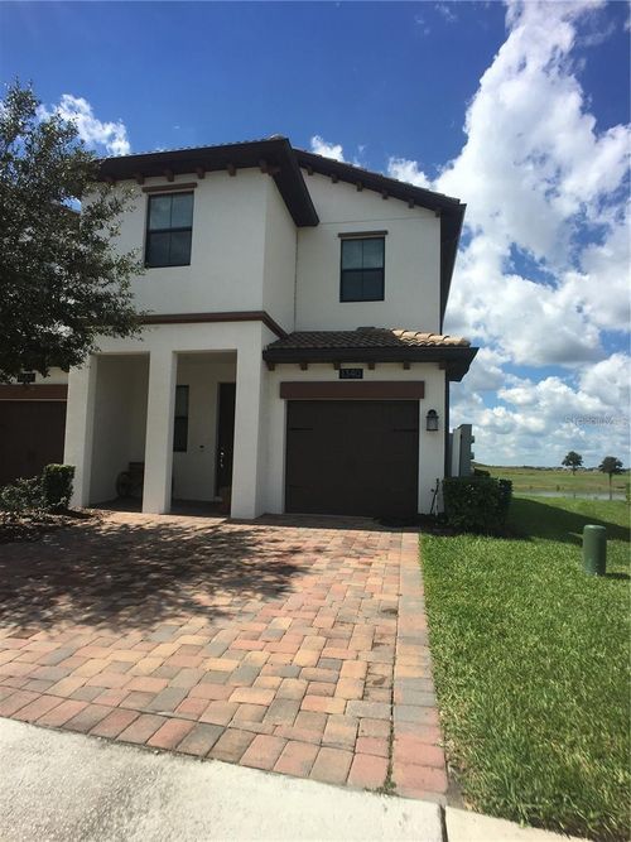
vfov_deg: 61.7
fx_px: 705
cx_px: 316
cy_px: 421
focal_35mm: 29
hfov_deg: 48.2
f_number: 2.2
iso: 25
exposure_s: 1/1748
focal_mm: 4.15
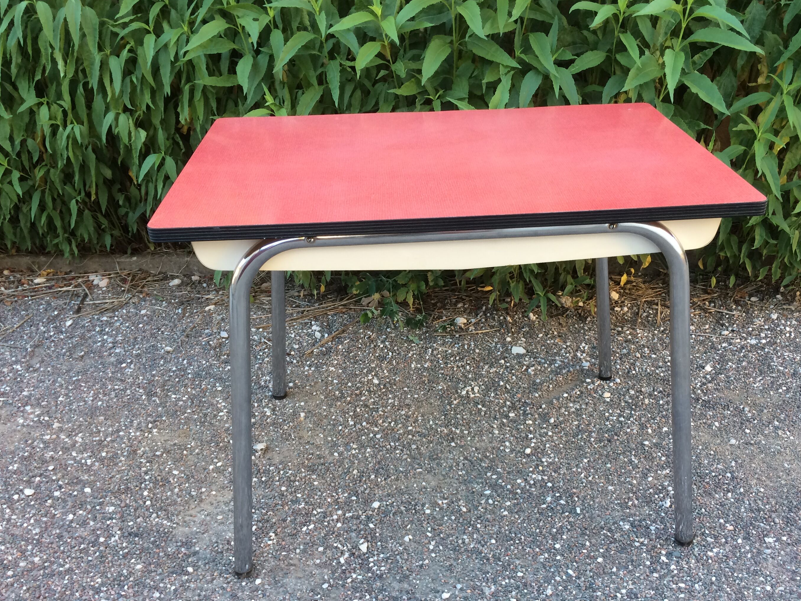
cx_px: 454
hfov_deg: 52.5
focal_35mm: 35
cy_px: 340
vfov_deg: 40.6
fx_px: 810
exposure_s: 1/33
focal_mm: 4.15
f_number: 2.2
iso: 32
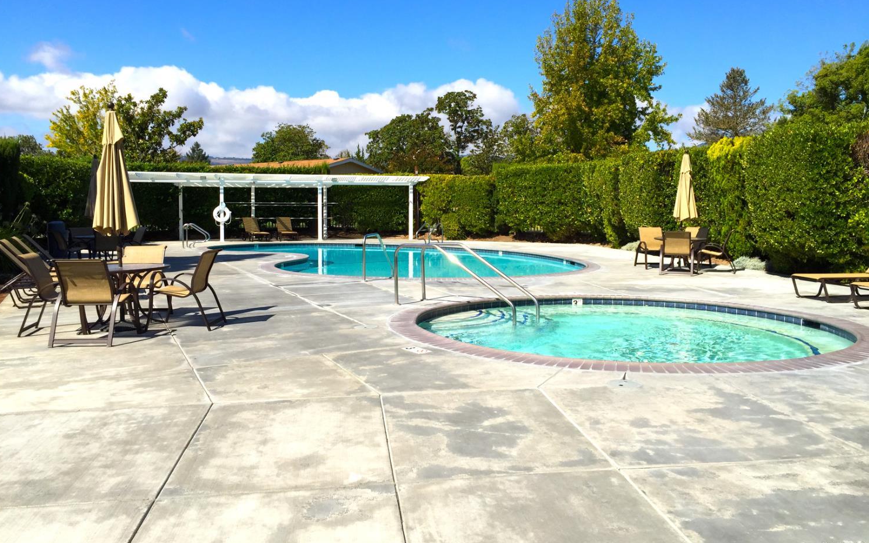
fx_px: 734
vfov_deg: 40.6
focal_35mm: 31
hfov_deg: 61.2
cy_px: 239
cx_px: 431
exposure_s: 1/2639
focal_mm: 4.15
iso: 32
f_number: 2.2
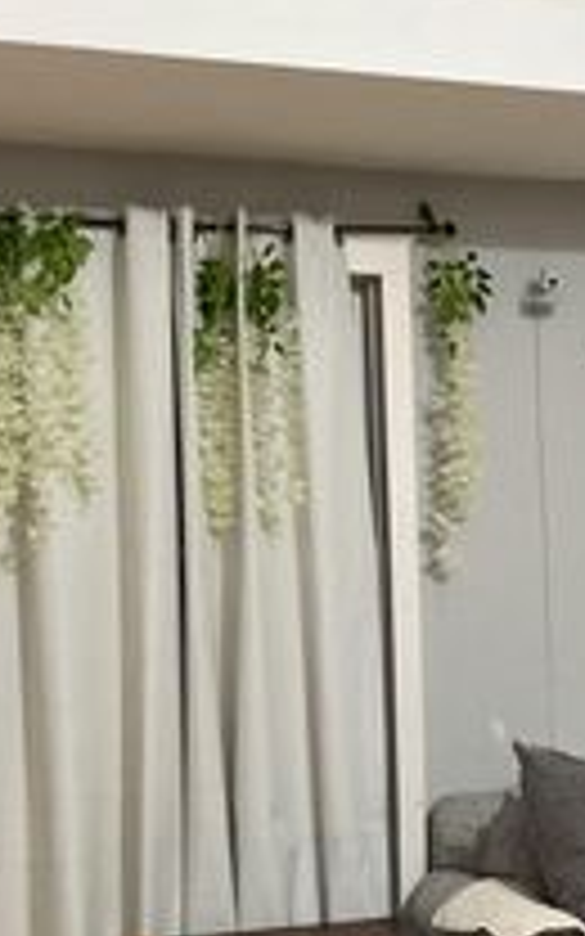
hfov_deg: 17.1
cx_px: 621
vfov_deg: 27.6
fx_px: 1888
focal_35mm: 74
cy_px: 673
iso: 250
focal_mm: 3
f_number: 1.8
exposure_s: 1/60
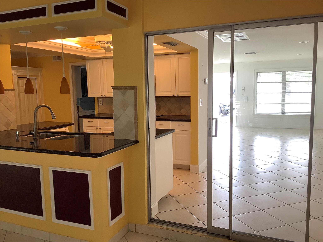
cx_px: 162
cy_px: 121
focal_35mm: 31
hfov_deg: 58.4
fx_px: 289
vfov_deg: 45.4
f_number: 2.4
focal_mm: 3.3
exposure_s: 1/60
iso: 64
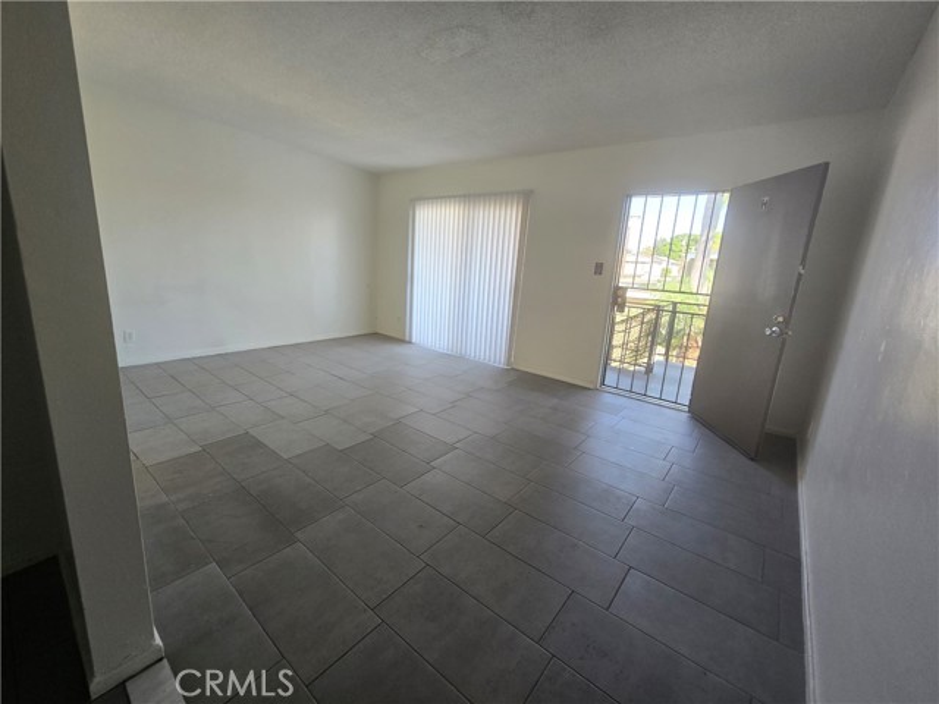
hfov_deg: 106.2
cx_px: 470
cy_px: 352
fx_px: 353
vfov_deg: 89.9
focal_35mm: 13
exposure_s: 1/60
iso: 80
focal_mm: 2.2
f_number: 2.2
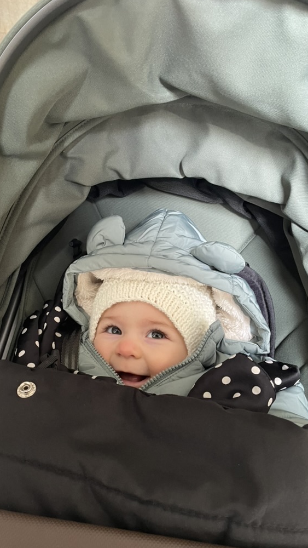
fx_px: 421
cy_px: 274
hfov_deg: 40.1
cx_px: 130
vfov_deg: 66.1
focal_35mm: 29
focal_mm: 4.2
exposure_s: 1/60
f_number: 1.6
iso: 200
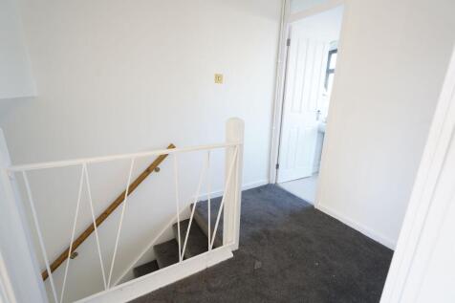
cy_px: 152
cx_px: 228
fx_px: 202
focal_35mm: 16
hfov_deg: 96.8
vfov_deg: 73.7
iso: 500
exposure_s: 1/30
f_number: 5
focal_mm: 16
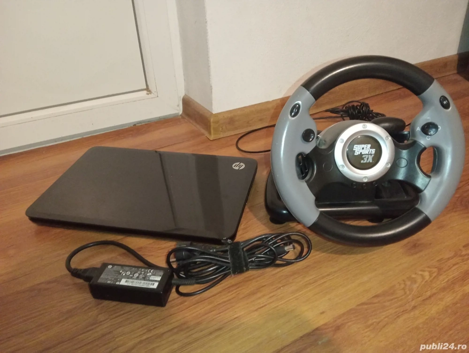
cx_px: 234
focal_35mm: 28
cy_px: 176
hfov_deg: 63.4
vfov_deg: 49.9
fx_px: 380
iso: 1972
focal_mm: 3.98
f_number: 1.8
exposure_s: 1/20
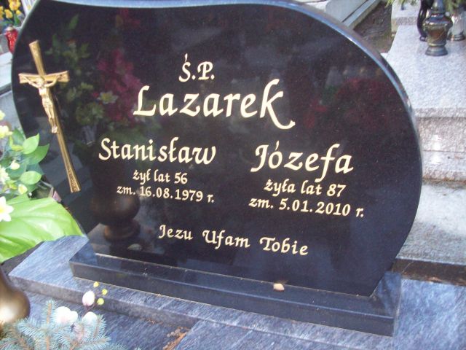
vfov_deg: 39.7
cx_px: 233
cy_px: 175
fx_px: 485
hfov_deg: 51.4
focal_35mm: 36
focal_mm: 6
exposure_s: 1/64
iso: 200
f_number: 2.7
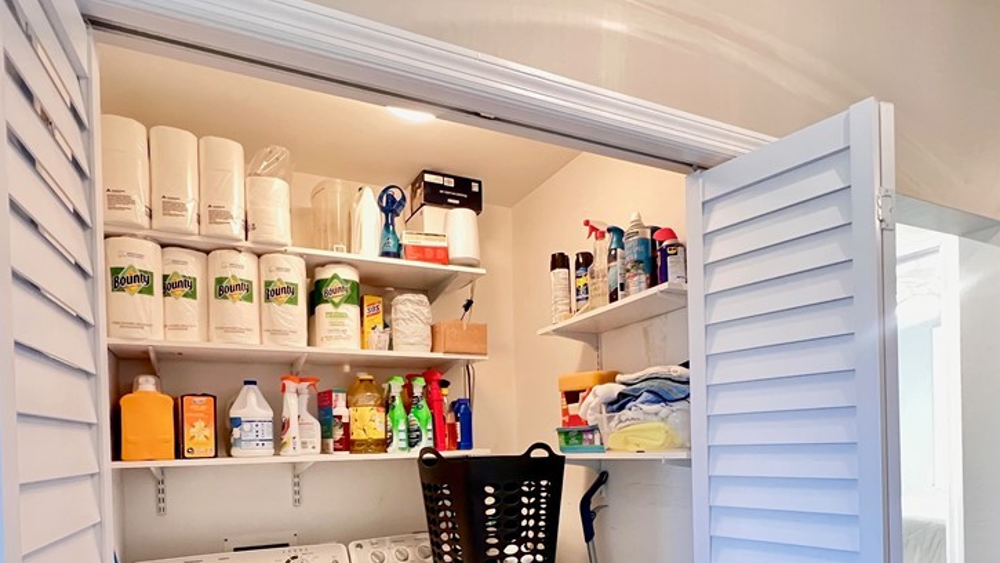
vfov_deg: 52.3
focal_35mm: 20
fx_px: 530
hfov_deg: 86.4
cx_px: 459
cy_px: 451
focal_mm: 1.57
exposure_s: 1/40
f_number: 1.8
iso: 800
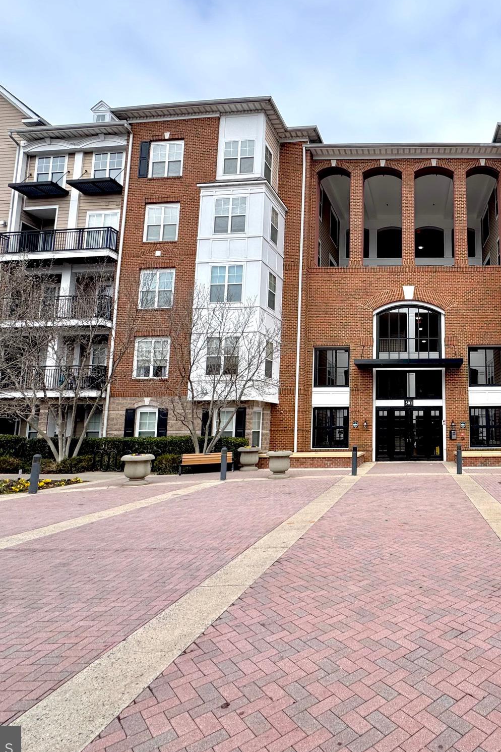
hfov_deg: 56.7
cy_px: 380
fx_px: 417
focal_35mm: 20
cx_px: 411
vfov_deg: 84.0
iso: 40
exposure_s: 1/414
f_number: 2.2
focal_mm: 2.22
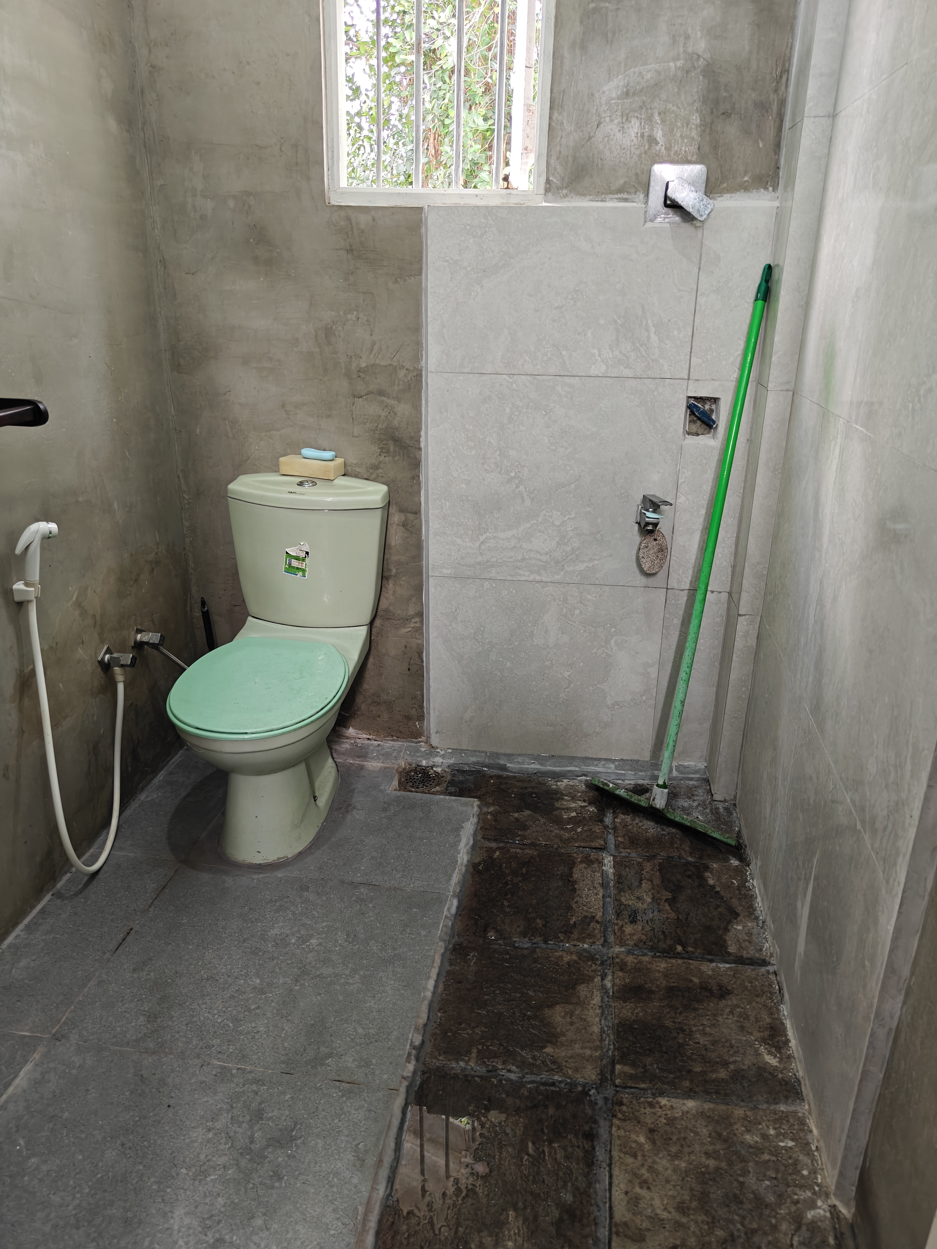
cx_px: 468
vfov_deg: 71.6
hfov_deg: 56.8
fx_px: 866
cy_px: 624
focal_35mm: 24
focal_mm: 5.59
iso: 800
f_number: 1.8
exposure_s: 1/50
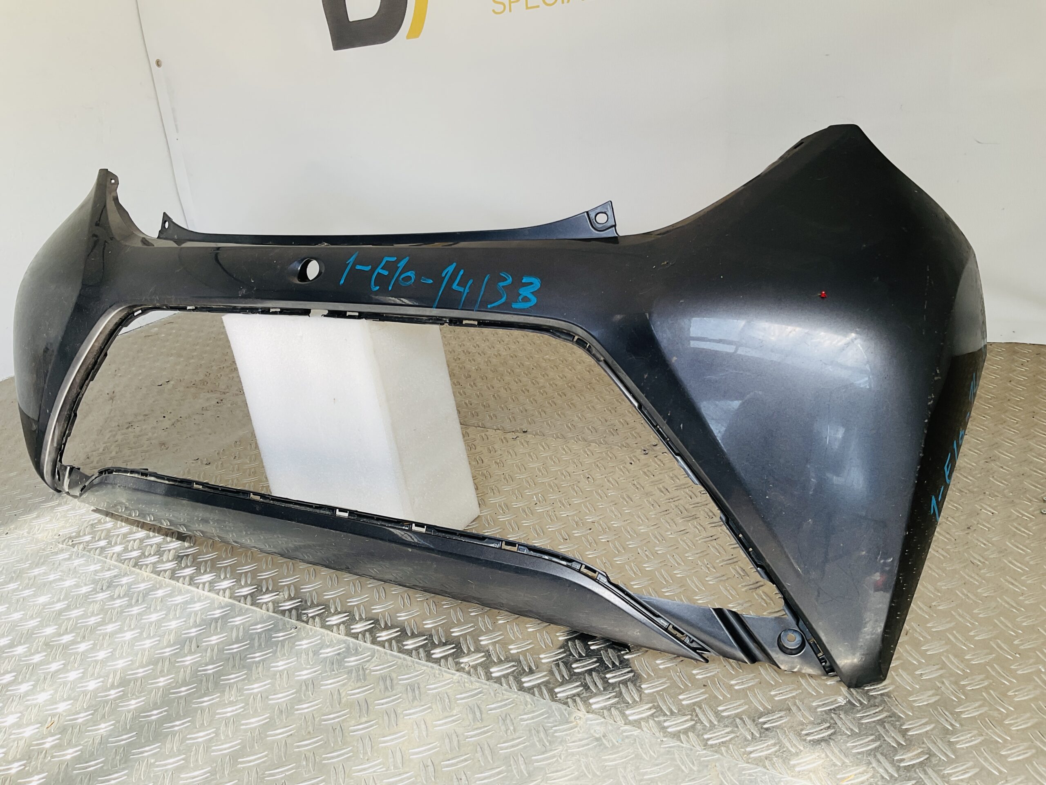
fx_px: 876
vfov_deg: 48.2
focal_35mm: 29
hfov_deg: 61.7
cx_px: 523
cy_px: 392
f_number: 1.8
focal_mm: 3
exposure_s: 1/465
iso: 16
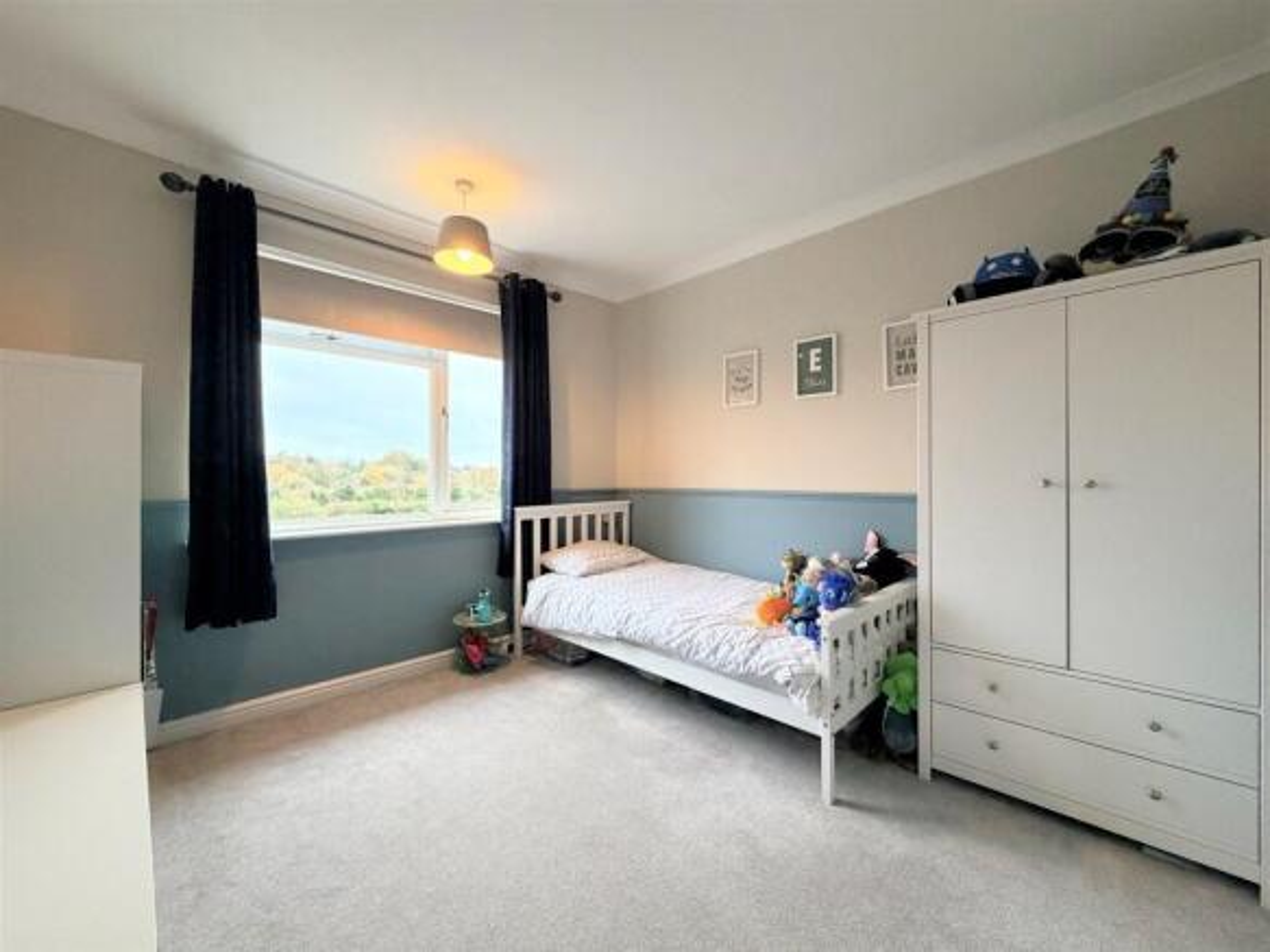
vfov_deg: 85.7
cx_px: 635
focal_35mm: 14
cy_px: 476
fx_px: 514
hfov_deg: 102.1
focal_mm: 2.22
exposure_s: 1/100
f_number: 2.2
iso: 320
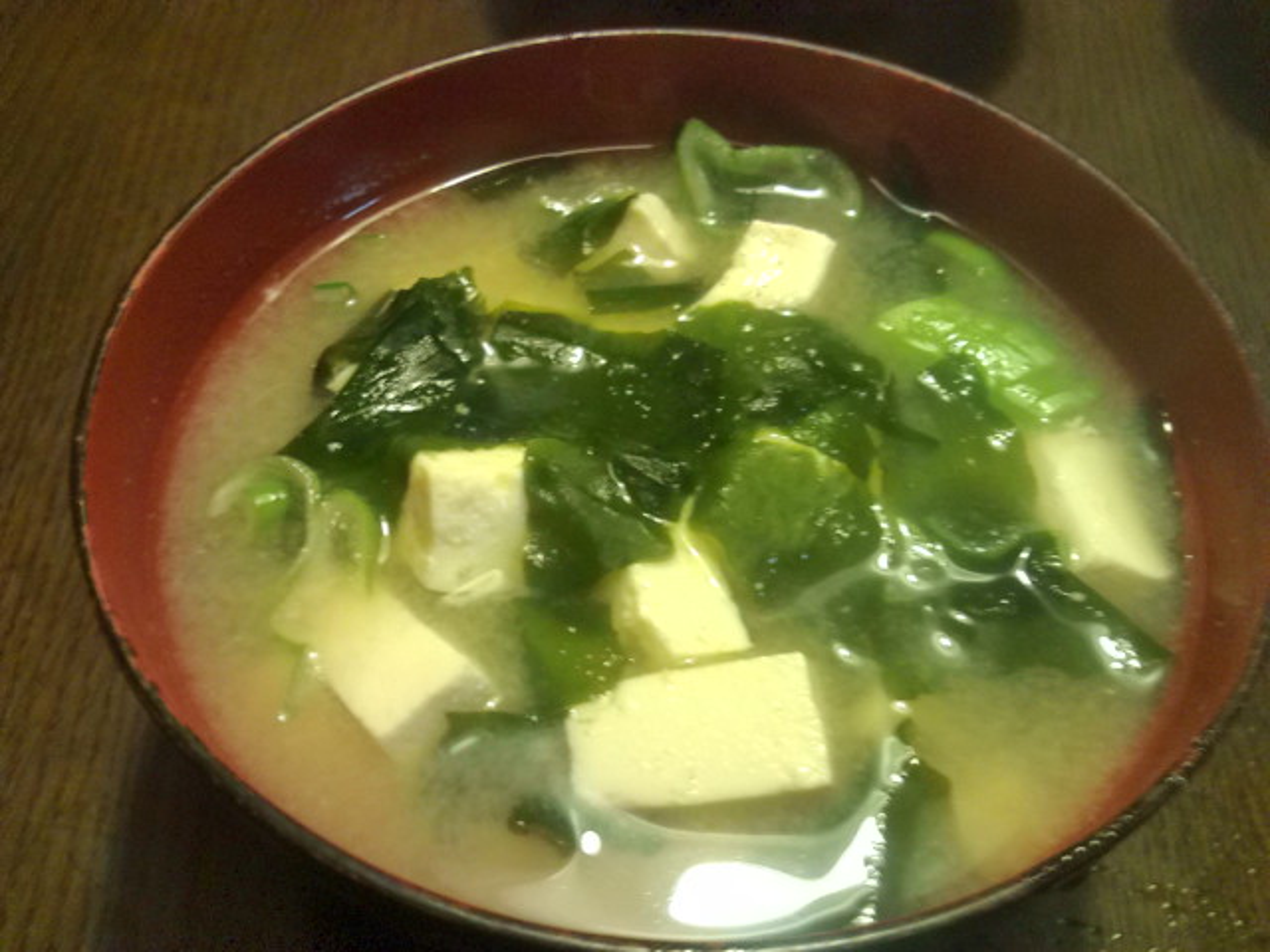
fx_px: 1174
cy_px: 476
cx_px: 635
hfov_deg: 56.8
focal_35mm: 32
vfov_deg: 44.2
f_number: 2.8
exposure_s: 1/5.91
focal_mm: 3.3
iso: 102
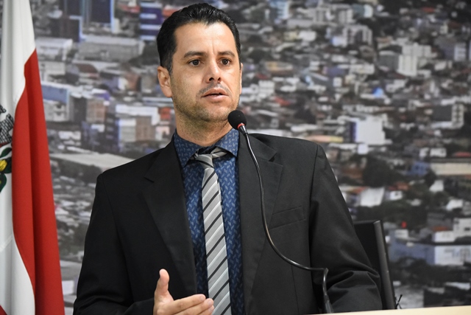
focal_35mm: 129
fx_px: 1688
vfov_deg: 10.6
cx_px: 236
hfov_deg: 15.9
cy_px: 158
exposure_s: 1/80
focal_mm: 86
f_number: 4.5
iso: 4000
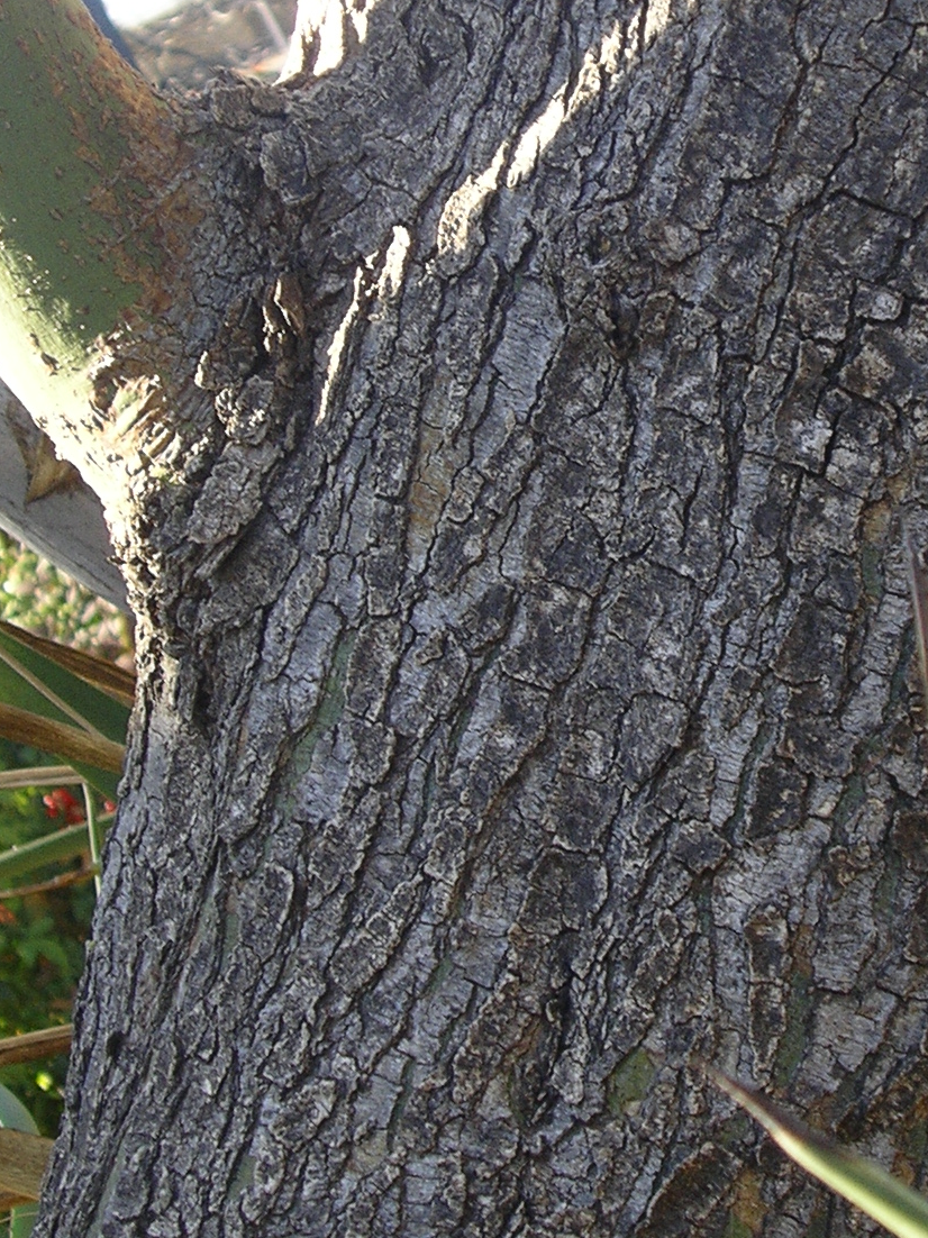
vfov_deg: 14.9
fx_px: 4720
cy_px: 434
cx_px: 703
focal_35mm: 132
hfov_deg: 11.2
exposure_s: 1/80
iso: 64
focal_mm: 10.9
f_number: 3.9
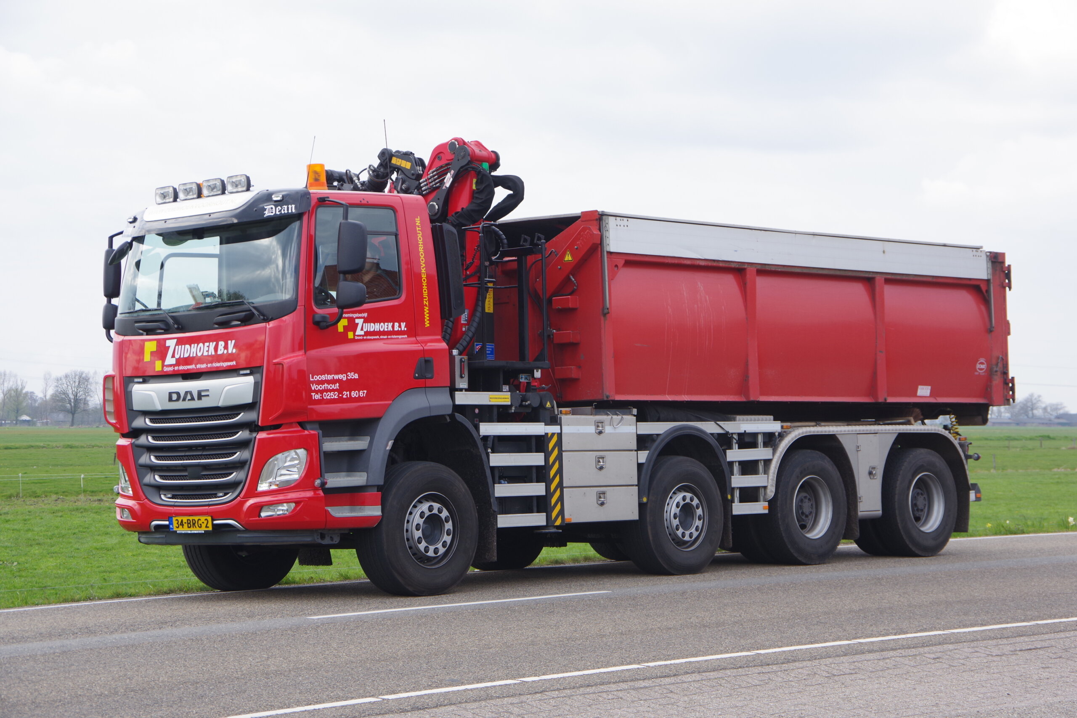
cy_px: 359
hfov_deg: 28.1
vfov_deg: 18.9
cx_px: 538
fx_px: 2154
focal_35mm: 72
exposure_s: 1/160
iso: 200
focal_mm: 48
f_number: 6.3
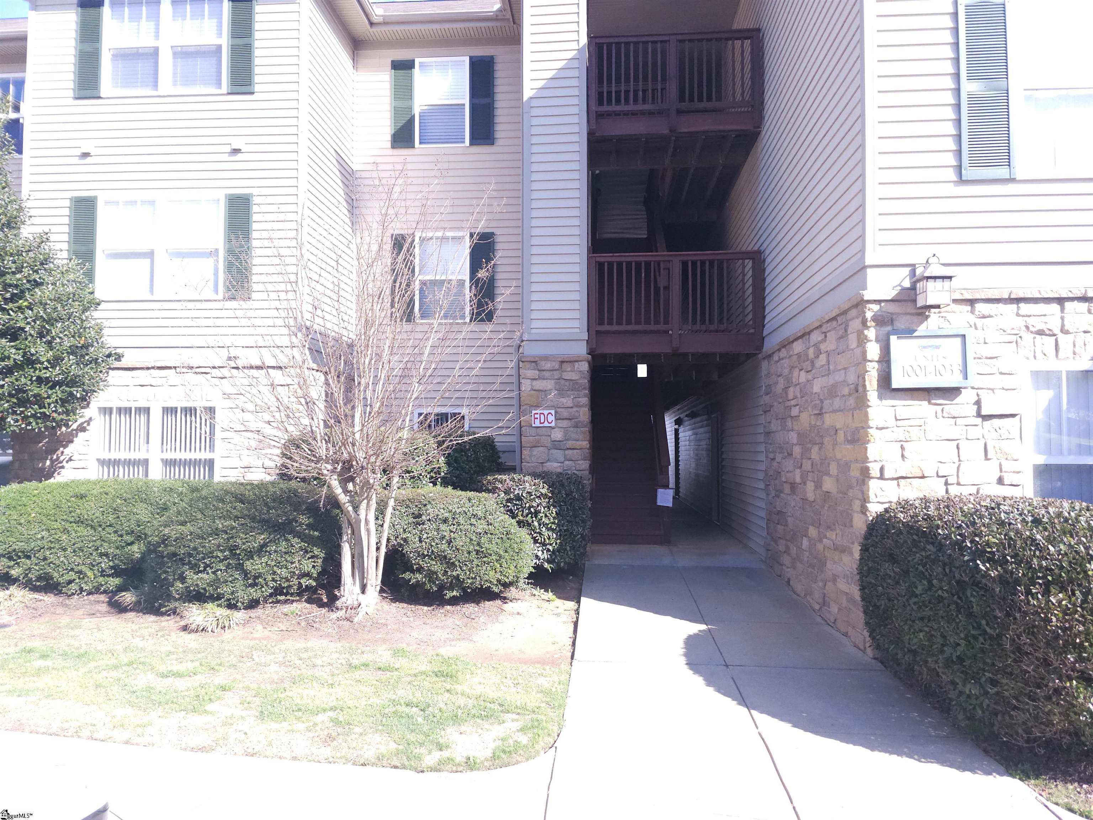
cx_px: 546
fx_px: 726
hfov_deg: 73.9
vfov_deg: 58.9
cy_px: 410
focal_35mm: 23
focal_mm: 6.3
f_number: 1.7
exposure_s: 1/5888
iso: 640
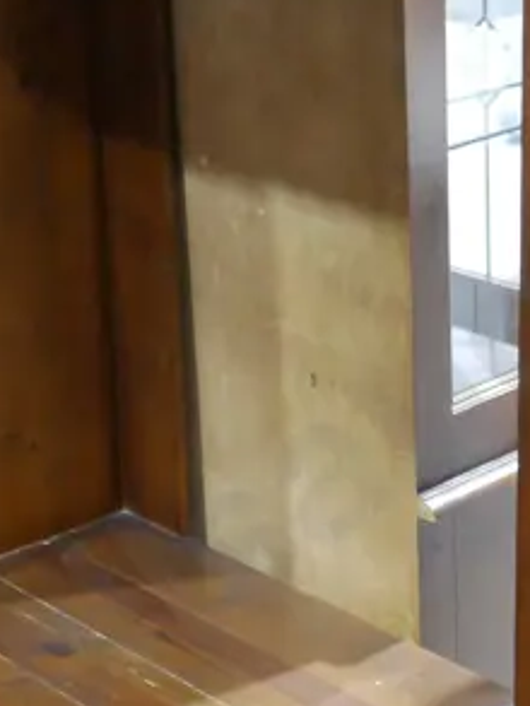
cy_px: 392
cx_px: 443
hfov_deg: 15.0
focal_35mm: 98
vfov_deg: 20.0
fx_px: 1999
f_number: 3.5
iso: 2000
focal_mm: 14
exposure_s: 1/60
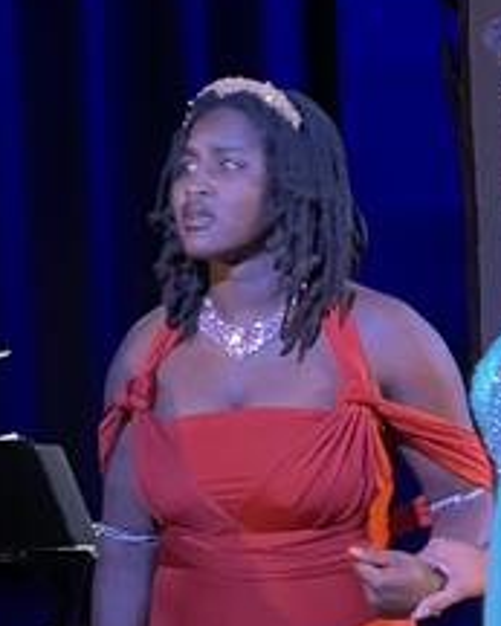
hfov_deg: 5.5
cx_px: -359
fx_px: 5149
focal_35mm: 278
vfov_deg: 6.9
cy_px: 507
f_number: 2.8
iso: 1000
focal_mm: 9
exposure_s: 1/15
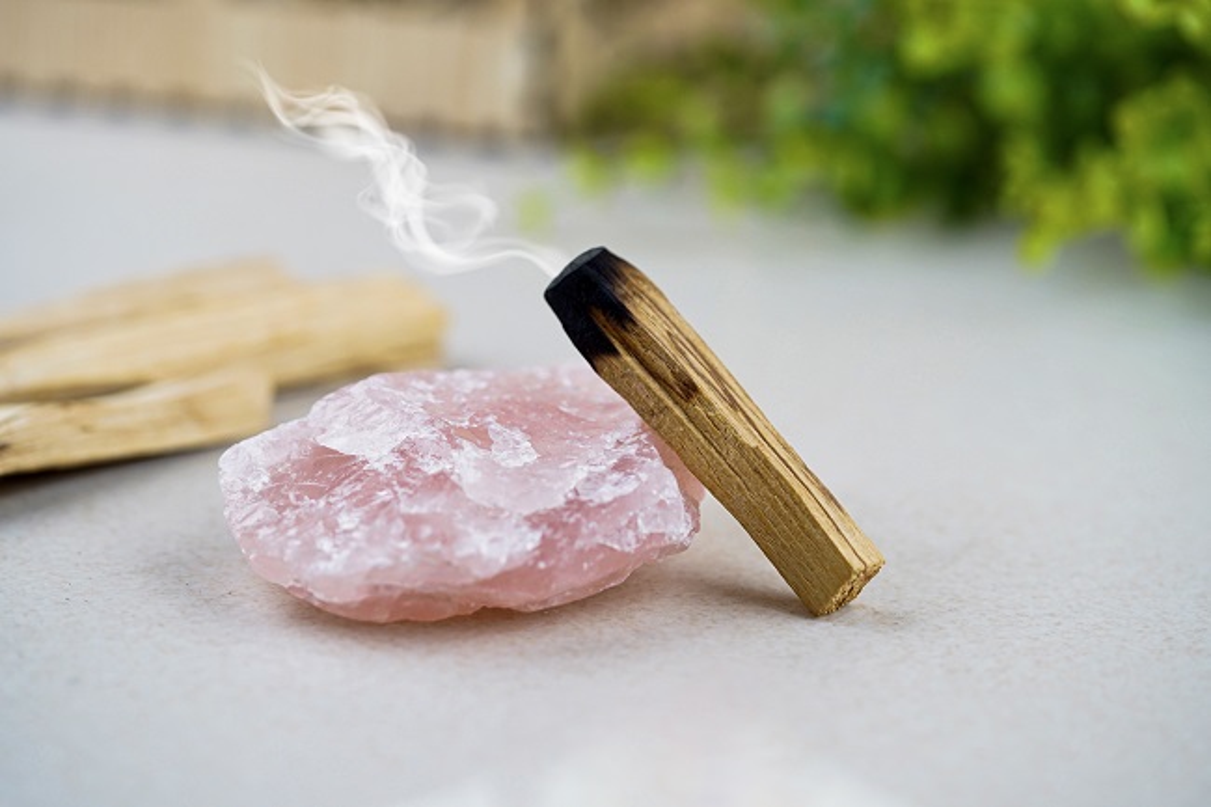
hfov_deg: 22.6
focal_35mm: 90
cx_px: 606
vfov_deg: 15.2
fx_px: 3027
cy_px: 404
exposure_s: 1/60
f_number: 4
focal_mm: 90
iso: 1000
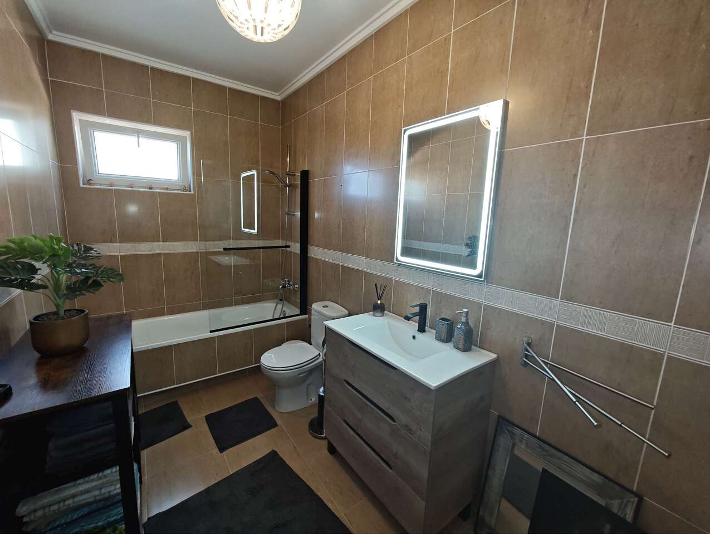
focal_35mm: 14
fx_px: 288
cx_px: 355
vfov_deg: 85.8
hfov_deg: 102.0
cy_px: 267
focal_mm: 2.16
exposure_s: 1/50
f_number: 2.2
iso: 250
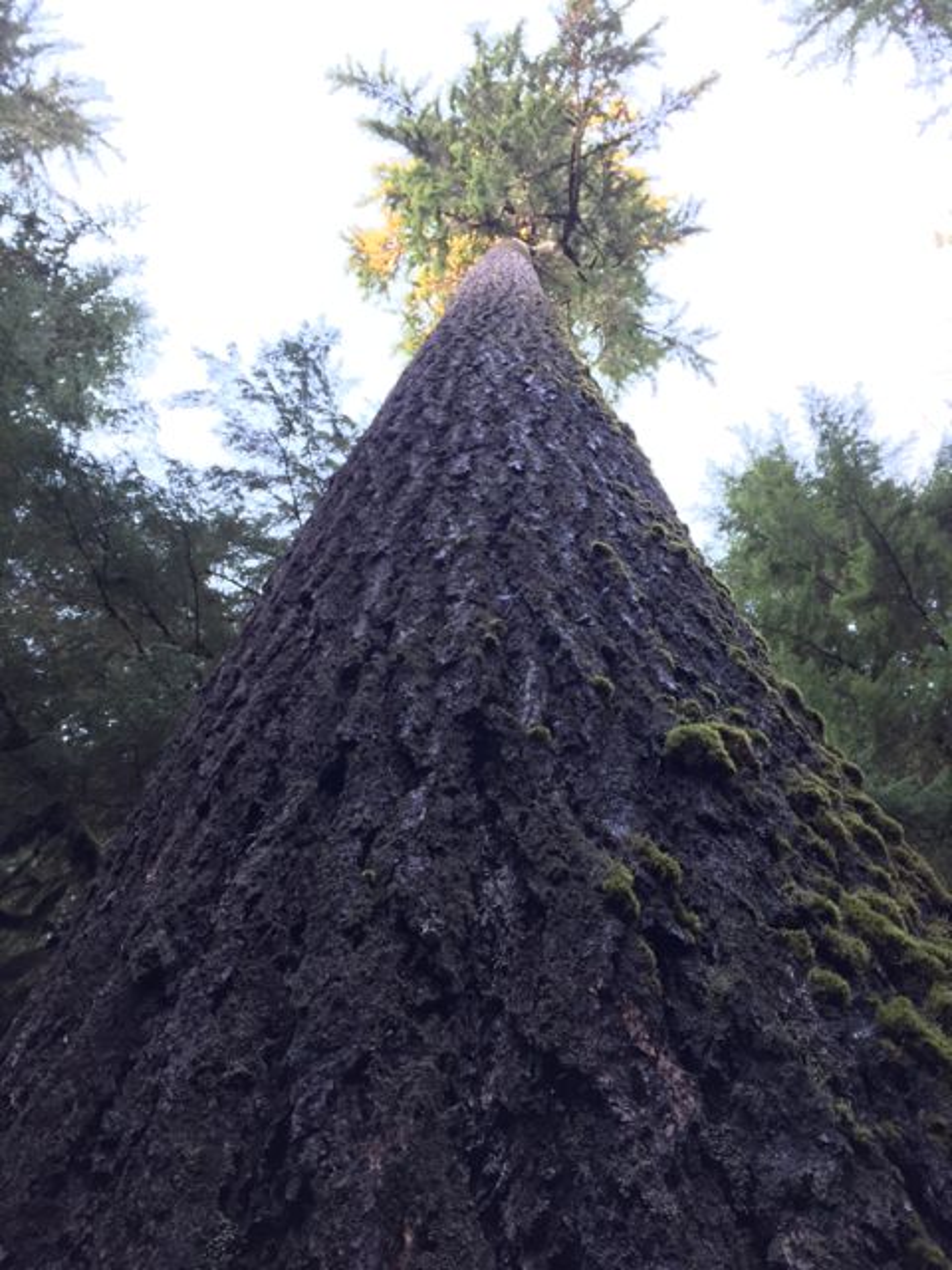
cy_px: 635
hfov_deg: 48.2
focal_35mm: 29
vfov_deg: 61.7
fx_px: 1063
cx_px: 476
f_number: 2.2
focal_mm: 4.15
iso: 100
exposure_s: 1/30
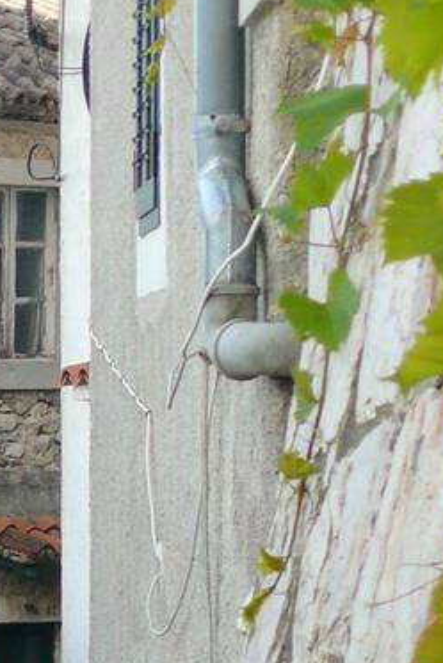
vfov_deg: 10.0
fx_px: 3688
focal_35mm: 200
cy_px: 995
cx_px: -470
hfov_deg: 6.6
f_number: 3.2
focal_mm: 9.2
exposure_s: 1/80
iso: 100
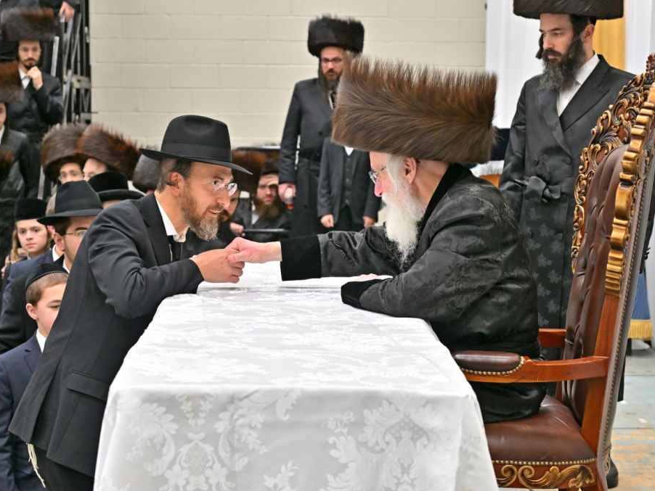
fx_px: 1363
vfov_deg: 20.4
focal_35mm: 72
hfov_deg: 27.0
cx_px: 341
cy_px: 247
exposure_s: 1/200
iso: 400
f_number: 4
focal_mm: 44
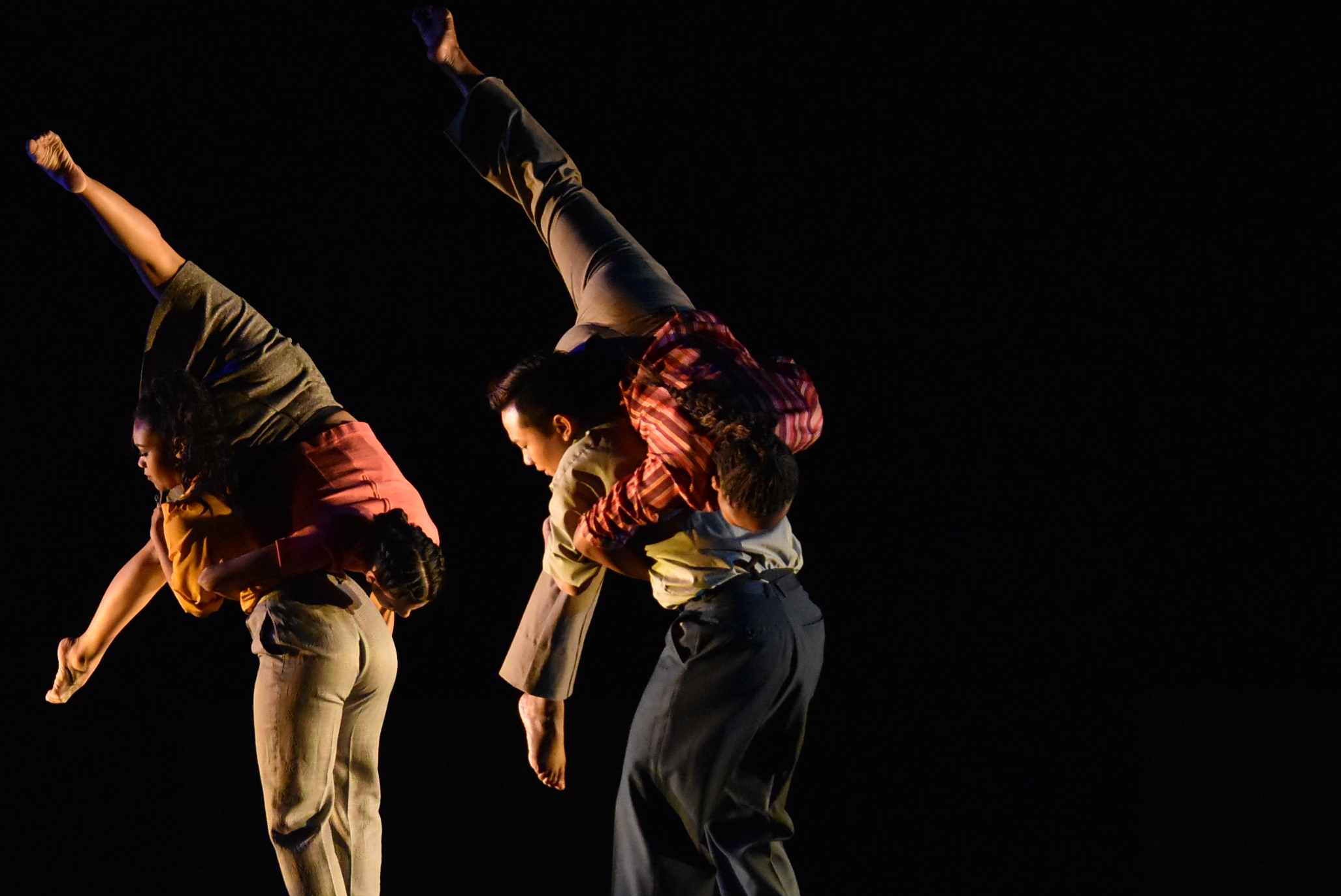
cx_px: 548
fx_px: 7008
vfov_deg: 7.3
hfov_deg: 10.9
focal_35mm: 188
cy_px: 459
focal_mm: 86
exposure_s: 1/500
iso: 5000
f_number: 4.5
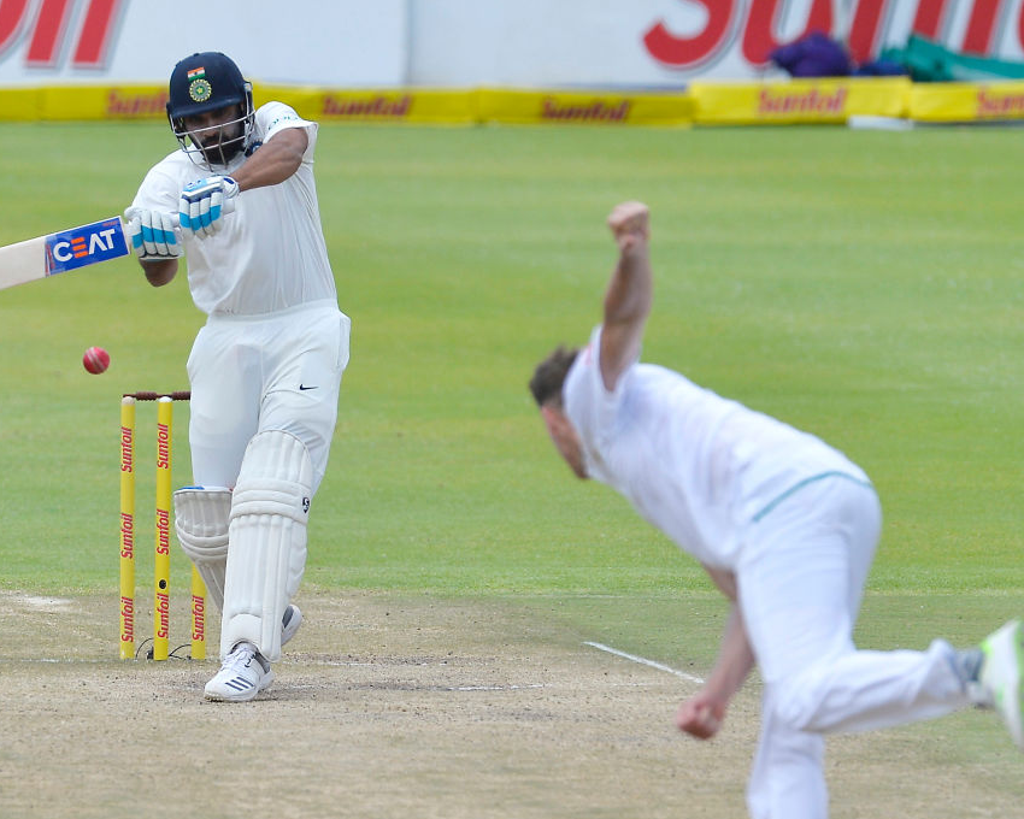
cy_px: 410
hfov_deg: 3.1
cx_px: 475
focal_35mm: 622
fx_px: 18851
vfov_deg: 2.5
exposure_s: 1/3200
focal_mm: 550
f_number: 4.5
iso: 500
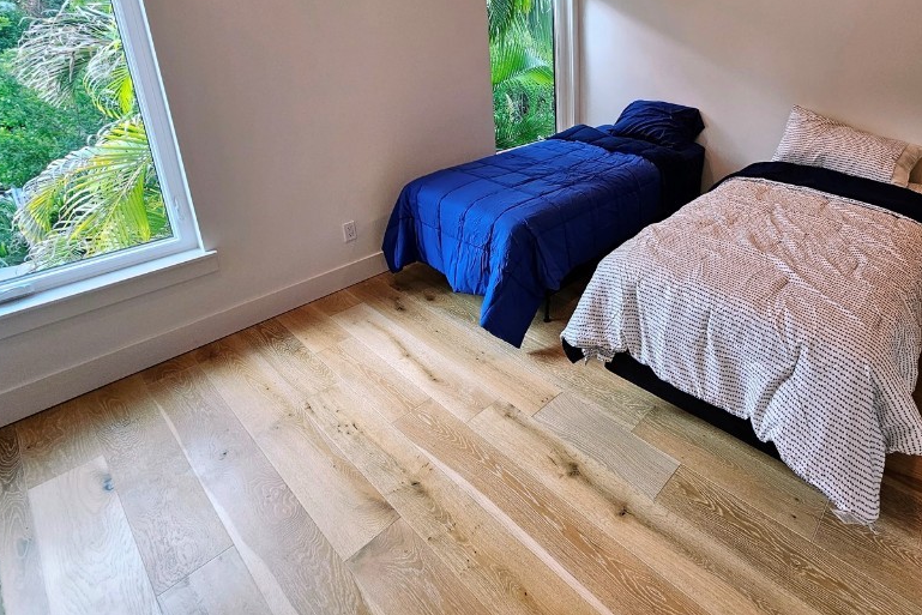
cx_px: 598
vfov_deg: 63.9
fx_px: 461
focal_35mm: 18
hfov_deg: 87.5
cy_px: 162
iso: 80
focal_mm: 2.2
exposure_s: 1/60
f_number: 2.2
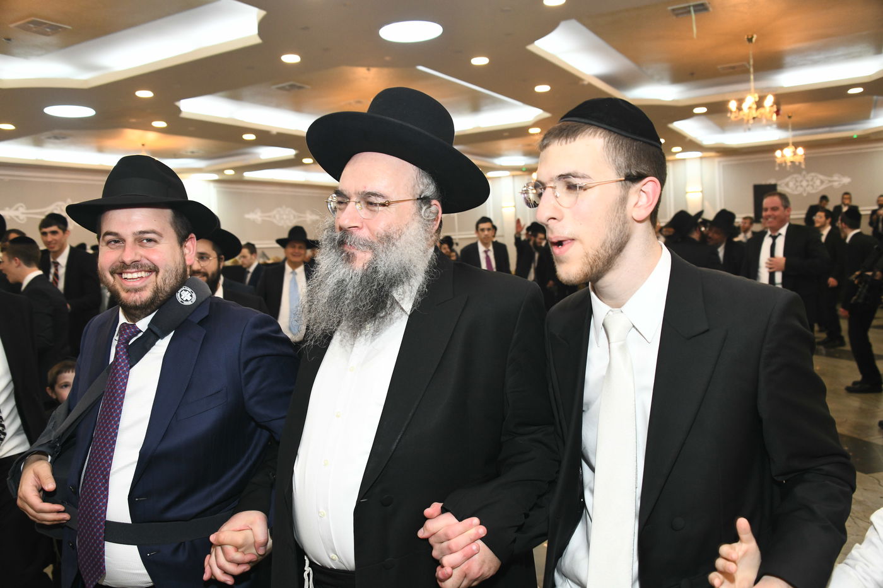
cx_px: 442
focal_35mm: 32
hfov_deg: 58.7
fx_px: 785
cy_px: 294
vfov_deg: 41.1
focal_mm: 32
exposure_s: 1/125
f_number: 5.6
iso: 1600
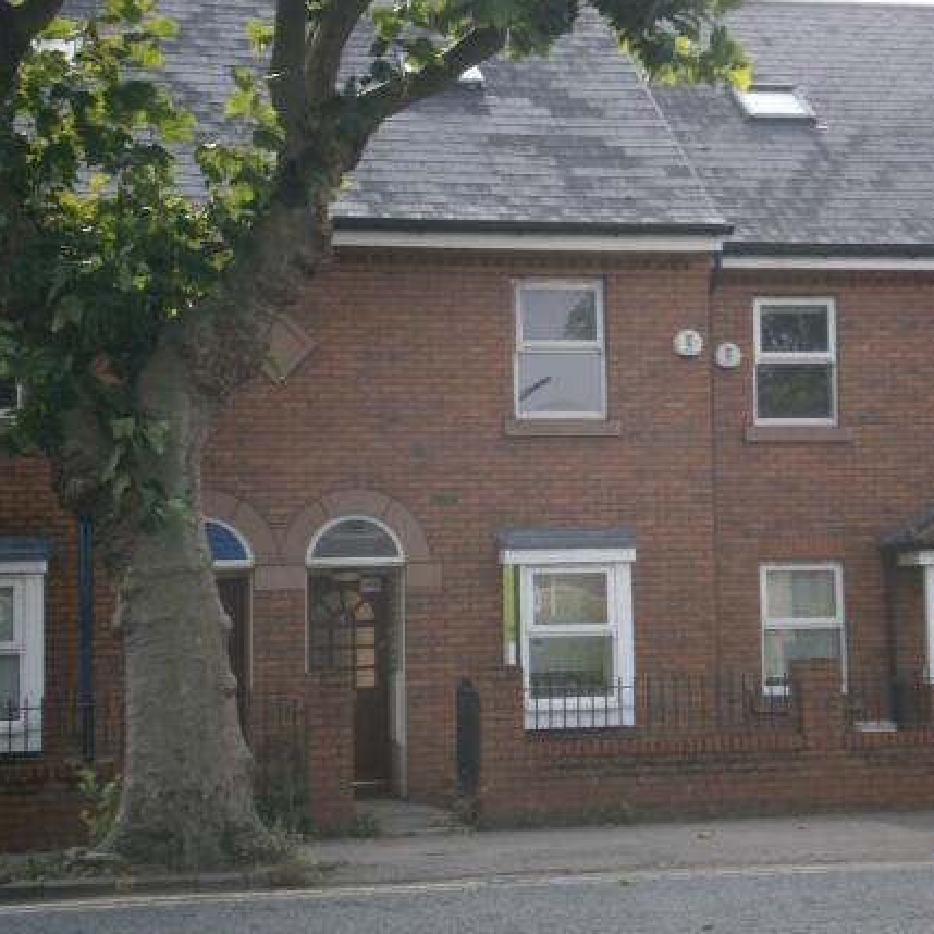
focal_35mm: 72
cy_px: 469
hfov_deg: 23.9
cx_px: 591
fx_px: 2198
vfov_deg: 24.0
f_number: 3.9
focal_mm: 10.7
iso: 100
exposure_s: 1/250
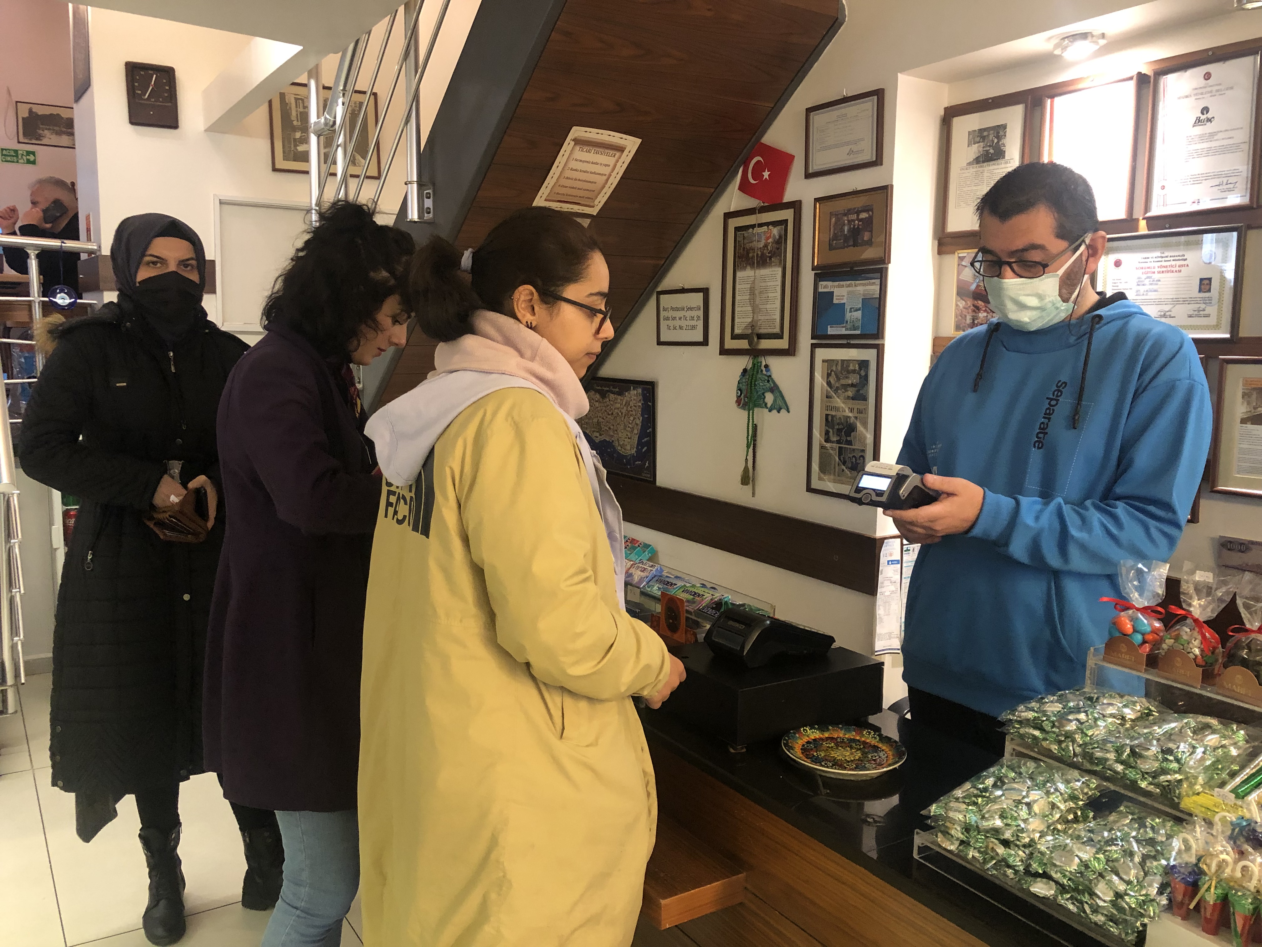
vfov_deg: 49.7
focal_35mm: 28
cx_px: 631
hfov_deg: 63.4
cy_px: 474
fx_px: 1021
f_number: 1.8
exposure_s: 1/14
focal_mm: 3.99
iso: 100
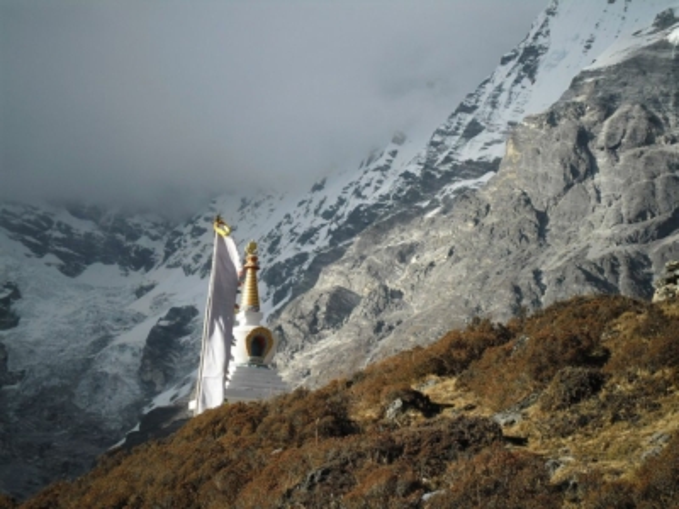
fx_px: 2118
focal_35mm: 108
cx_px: 340
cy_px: 254
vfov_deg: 13.7
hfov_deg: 18.2
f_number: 6.5
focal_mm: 19.2
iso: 80
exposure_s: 1/189
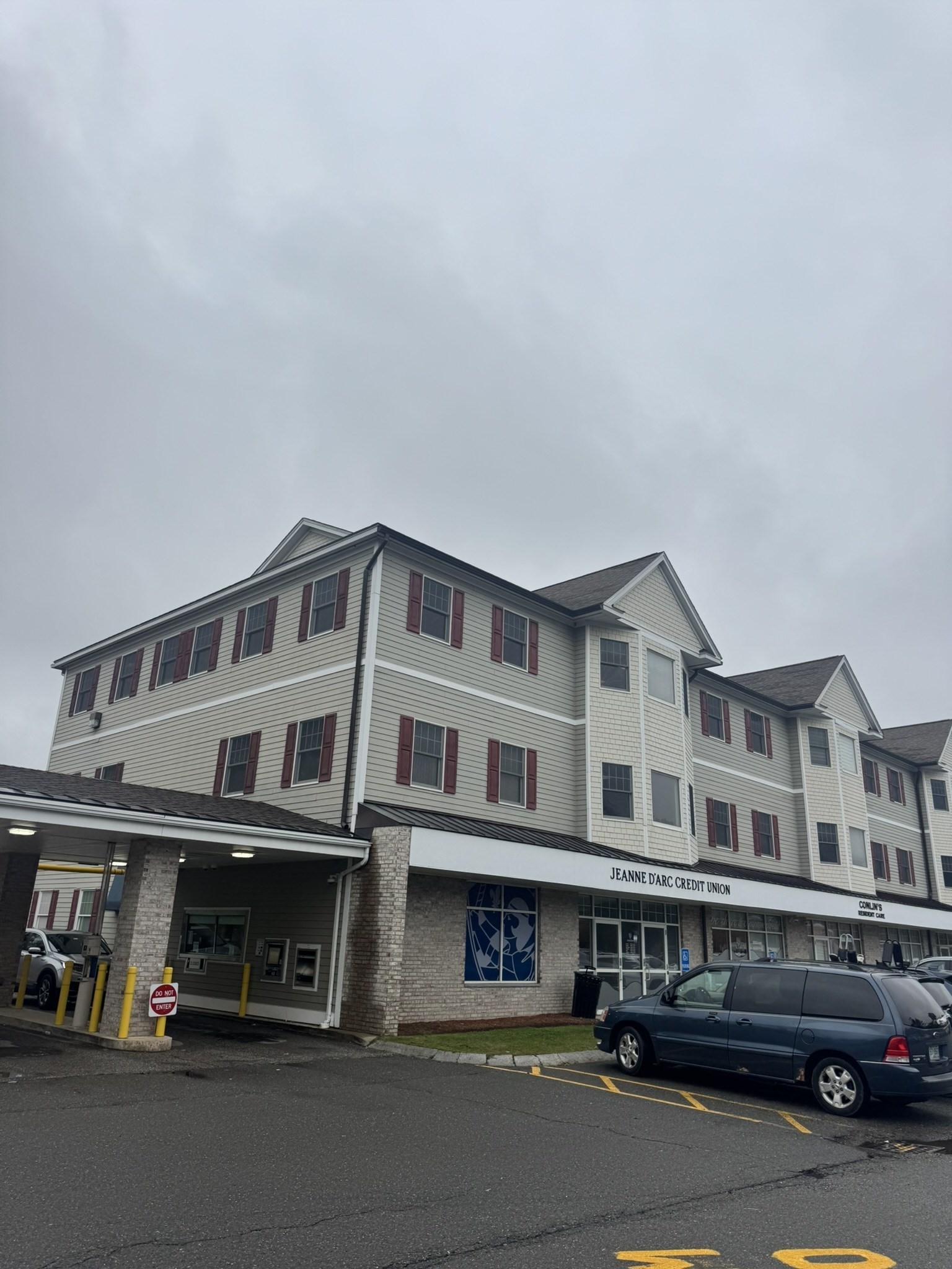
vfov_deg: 71.6
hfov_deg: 56.8
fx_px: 880
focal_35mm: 24
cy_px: 634
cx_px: 476
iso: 80
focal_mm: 6.76
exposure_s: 1/4608
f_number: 1.78
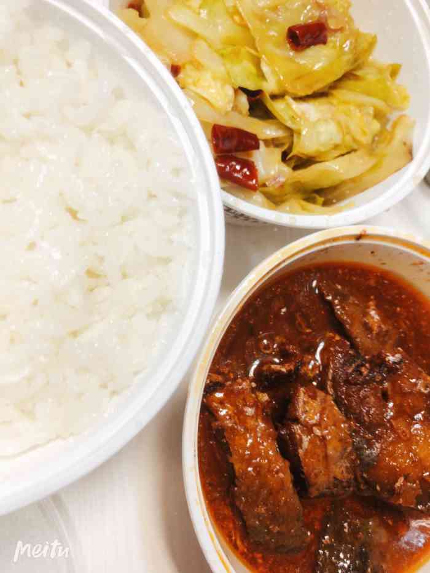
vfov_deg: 63.4
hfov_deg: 49.8
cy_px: 286
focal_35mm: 28
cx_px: 215
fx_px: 464
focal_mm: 4
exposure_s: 1/17
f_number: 1.8
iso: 40
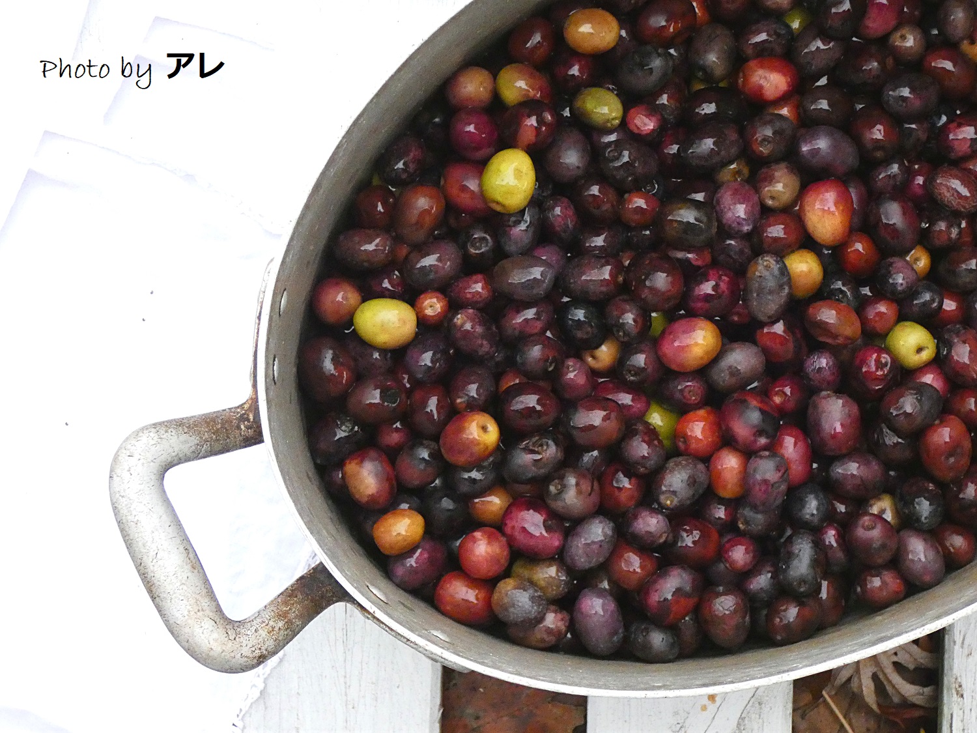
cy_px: 366
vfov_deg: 13.2
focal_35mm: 112
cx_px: 488
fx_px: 3161
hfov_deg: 17.6
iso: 1600
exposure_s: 1/80
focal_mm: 20.1
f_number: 5
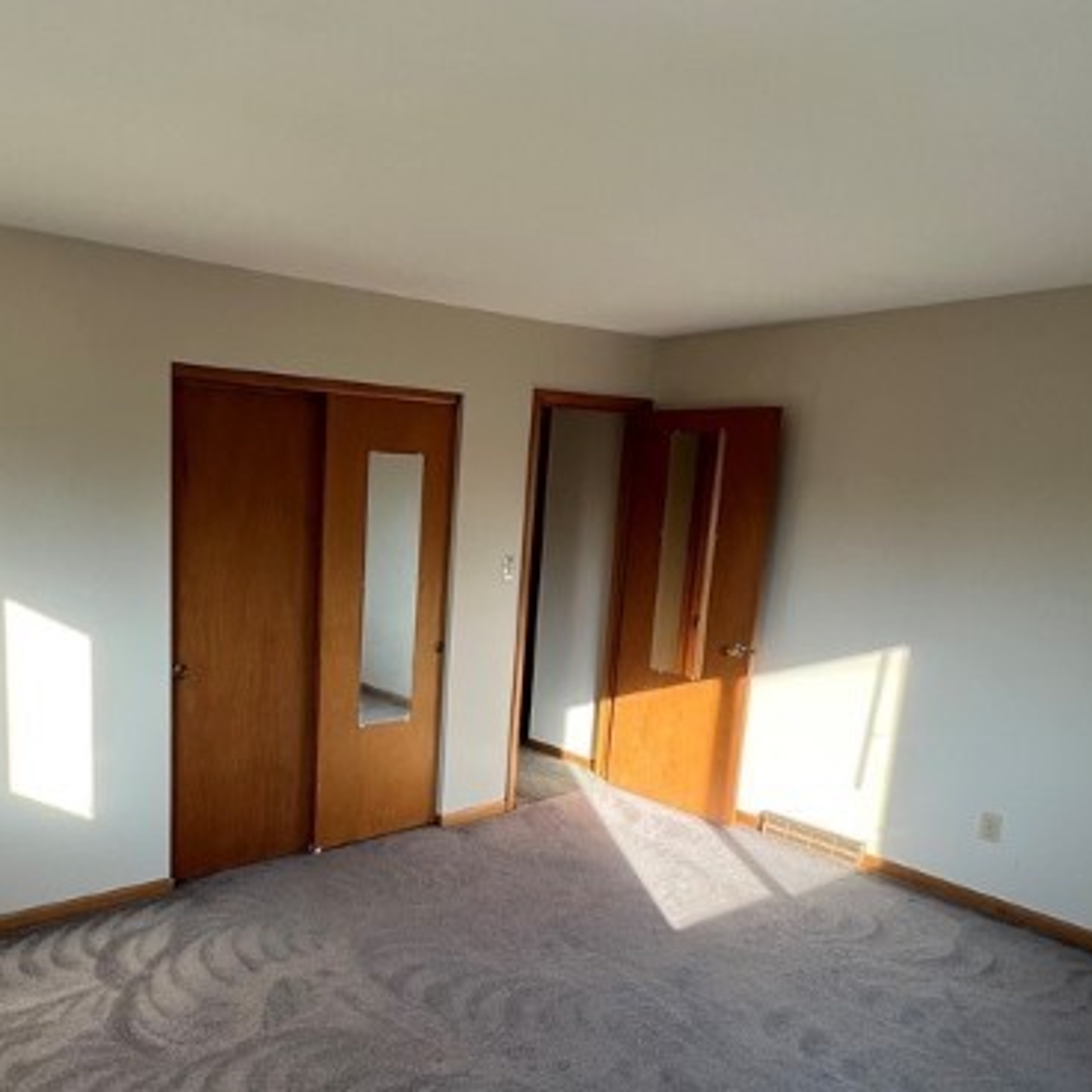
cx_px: 326
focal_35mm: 24
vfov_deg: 64.6
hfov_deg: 62.7
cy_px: 641
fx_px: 857
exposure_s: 1/99
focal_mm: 1.57
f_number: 1.8
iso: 40
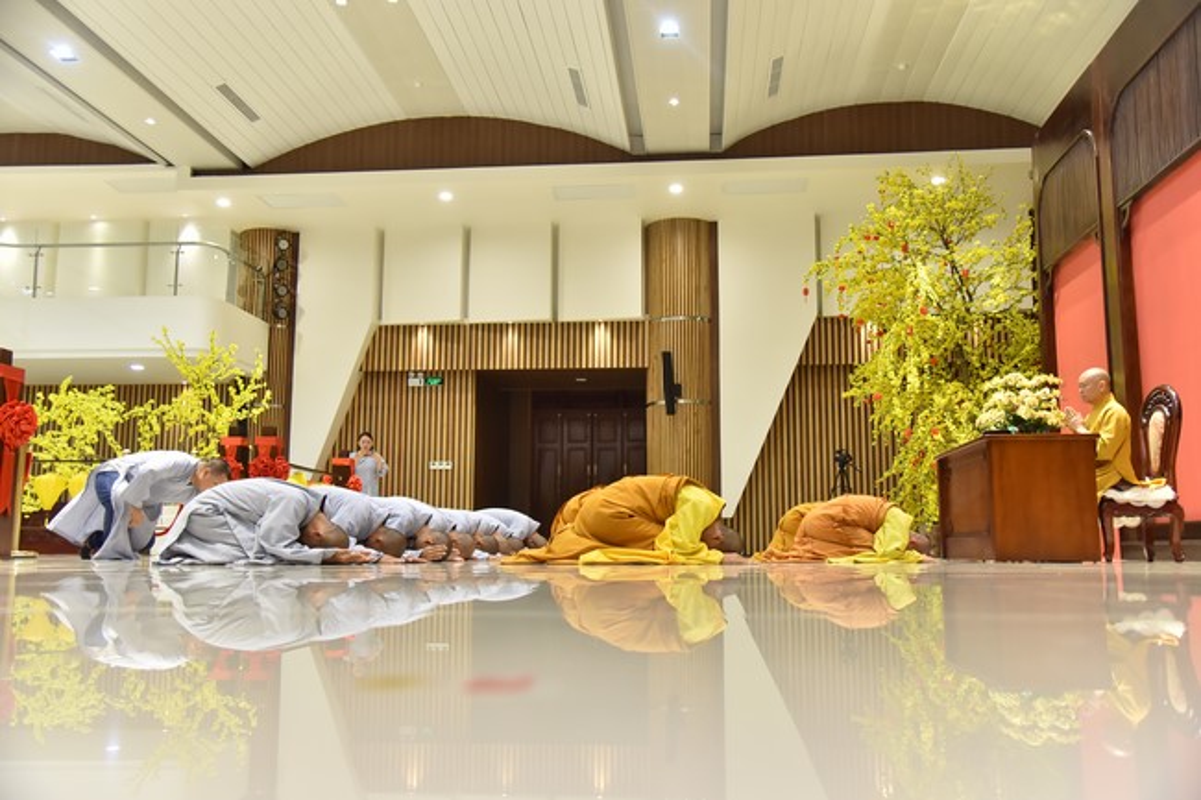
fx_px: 1067
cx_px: 600
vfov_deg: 41.1
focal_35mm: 32
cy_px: 400
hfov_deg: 58.7
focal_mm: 32
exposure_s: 1/100
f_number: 4.5
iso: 1000
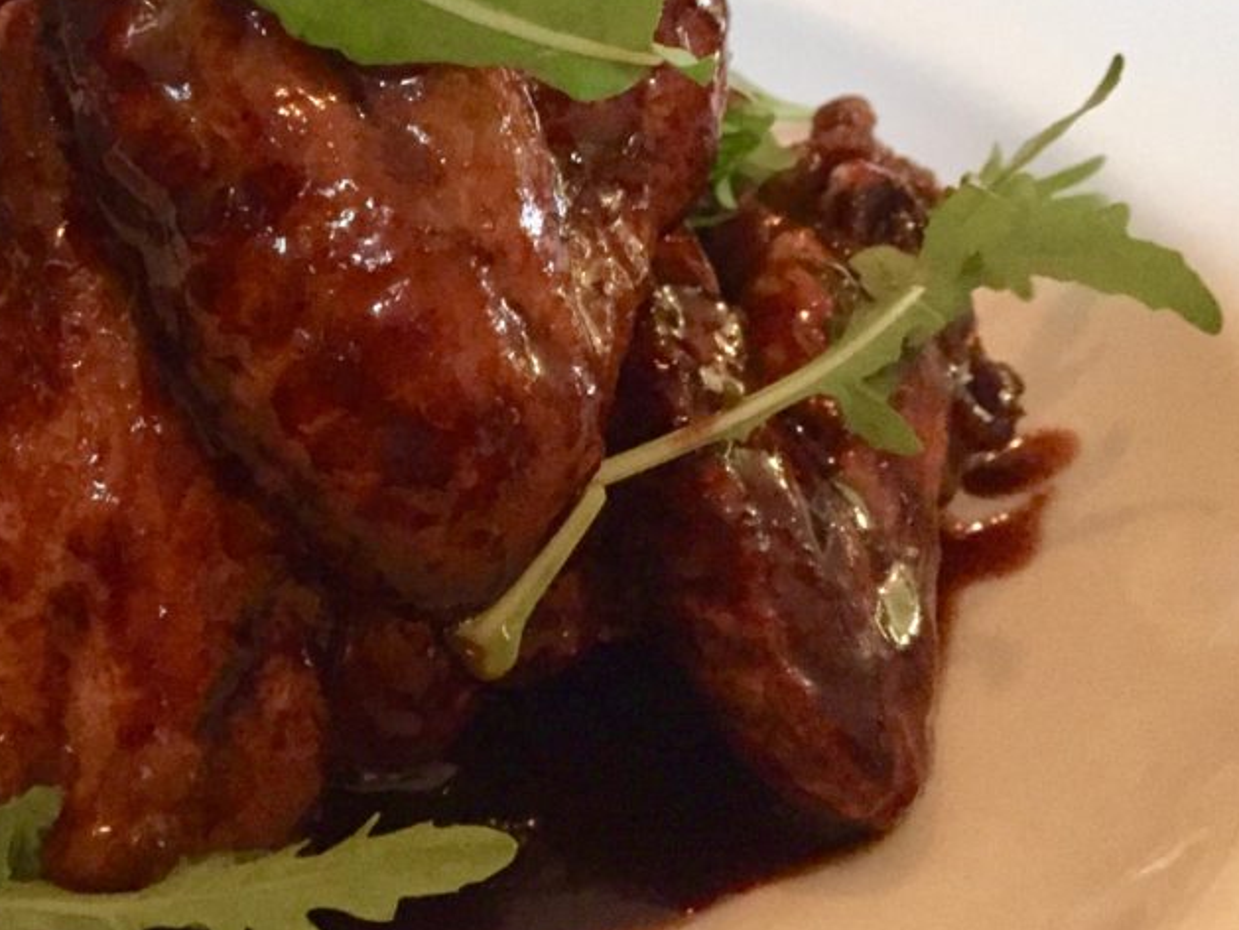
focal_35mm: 47
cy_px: 318
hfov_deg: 39.1
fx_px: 1683
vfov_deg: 30.7
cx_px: 282
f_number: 2.2
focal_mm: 4.15
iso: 2000
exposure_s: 1/17
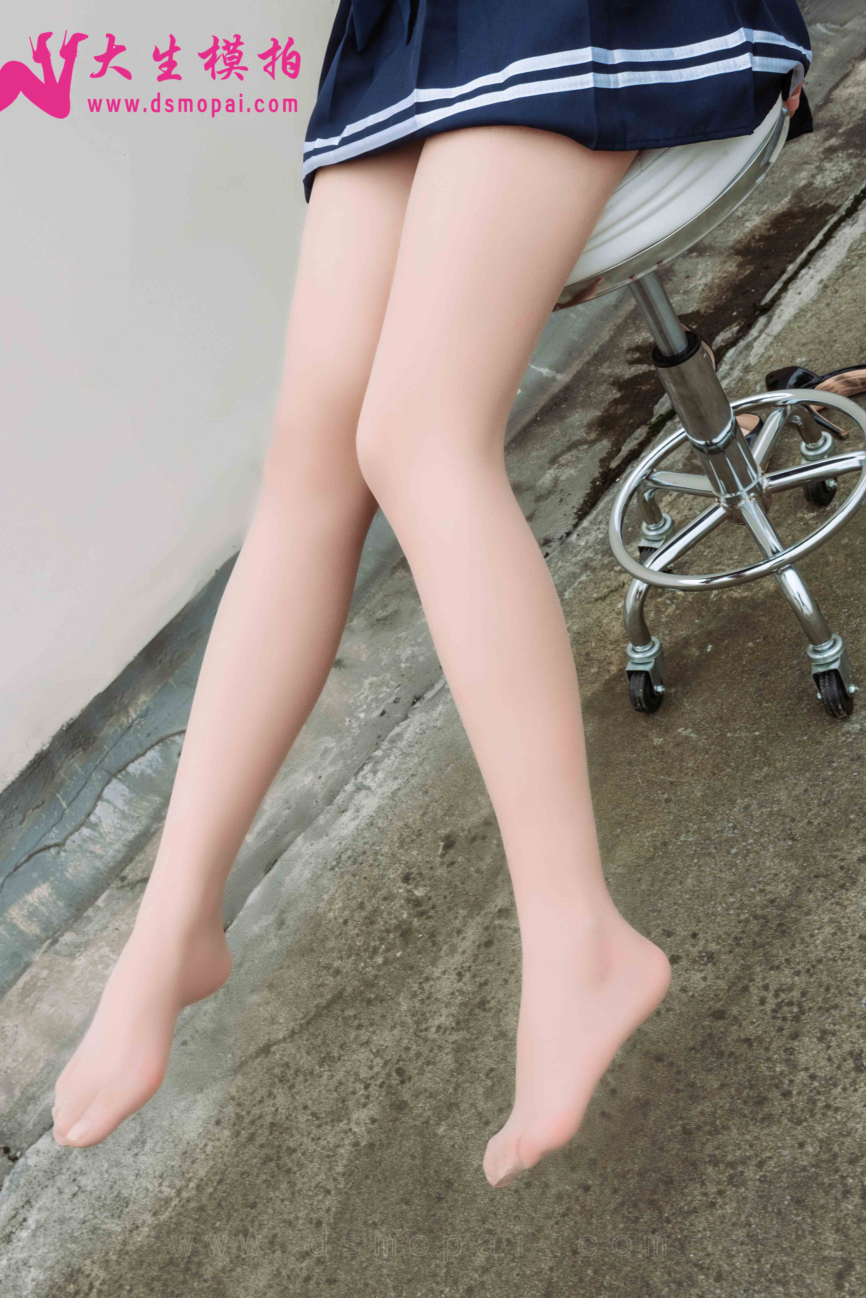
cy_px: 649
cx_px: 433
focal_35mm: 44
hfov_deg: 30.5
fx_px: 1586
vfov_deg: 44.5
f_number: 14
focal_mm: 44
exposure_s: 1/100
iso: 200
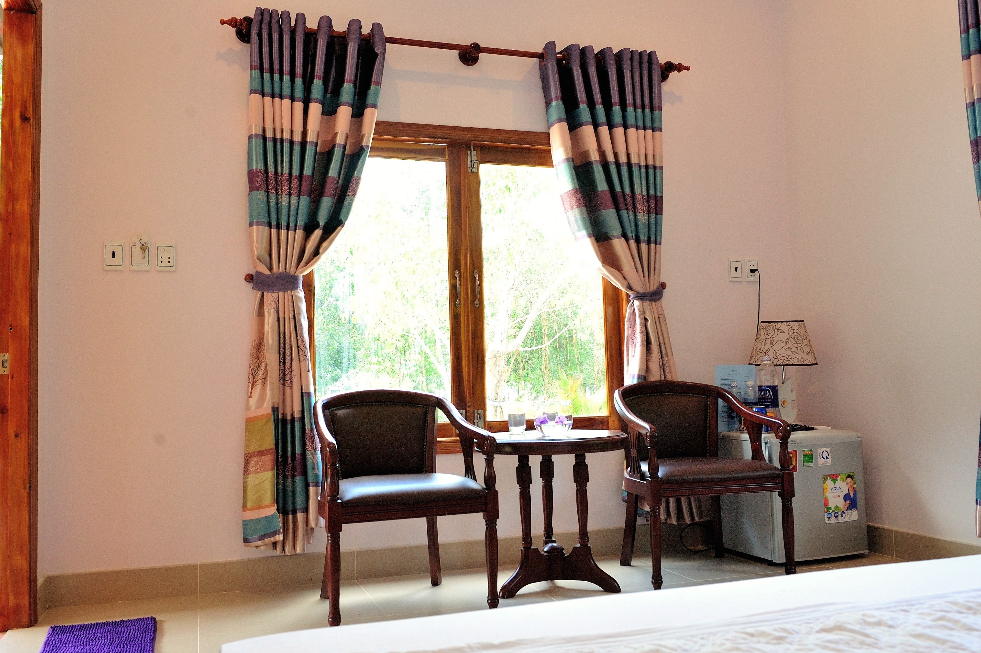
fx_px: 844
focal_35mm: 31
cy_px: 326
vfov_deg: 42.3
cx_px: 490
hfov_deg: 60.3
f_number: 5.6
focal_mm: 31
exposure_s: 1/100
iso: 800
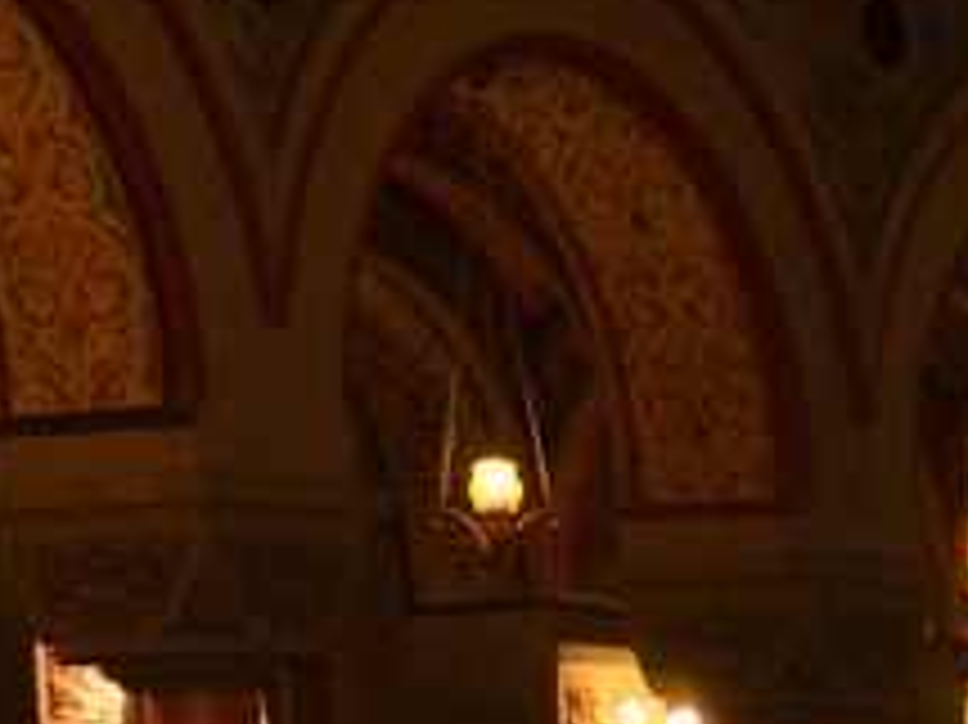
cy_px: 2352
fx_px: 5394
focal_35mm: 193
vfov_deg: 6.8
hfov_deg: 9.3
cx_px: 2179
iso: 800
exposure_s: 1/60
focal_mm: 18
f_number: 3.5
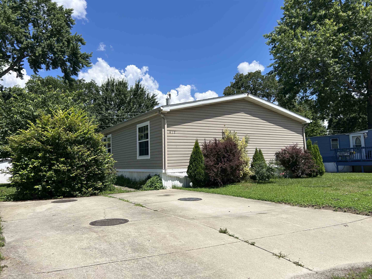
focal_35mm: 26
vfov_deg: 53.1
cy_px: 140
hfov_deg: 67.3
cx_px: 186
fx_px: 279
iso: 50
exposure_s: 1/5319
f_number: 1.5
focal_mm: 5.7
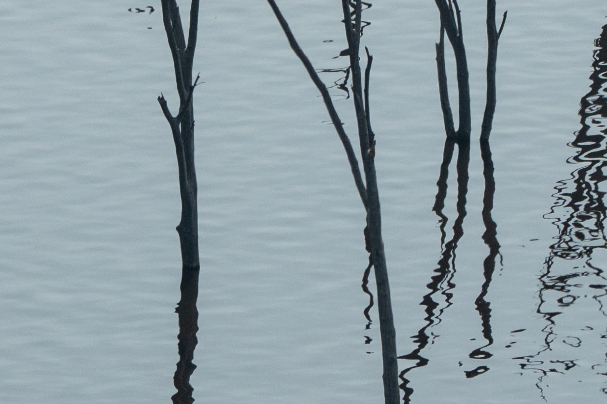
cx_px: -381
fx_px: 16607
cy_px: 672
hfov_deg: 2.1
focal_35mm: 985
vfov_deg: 1.4
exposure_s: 1/1000
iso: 250
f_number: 7.1
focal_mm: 150
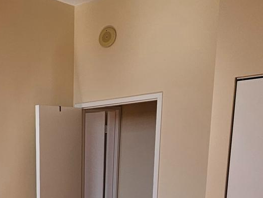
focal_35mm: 51
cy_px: 248
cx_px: -39
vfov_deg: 25.2
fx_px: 388
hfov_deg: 32.2
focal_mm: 2.2
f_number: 2.2
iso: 50
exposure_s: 1/312
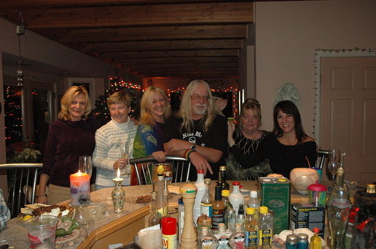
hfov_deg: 57.3
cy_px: 124
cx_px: 188
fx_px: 344
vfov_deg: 39.9
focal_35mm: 33
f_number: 4.5
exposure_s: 1/60
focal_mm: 22
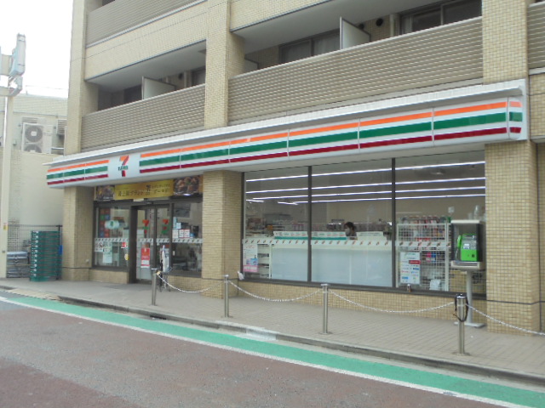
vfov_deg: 41.8
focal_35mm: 34
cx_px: 272
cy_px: 204
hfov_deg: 54.0
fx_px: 535
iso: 160
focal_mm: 6.1
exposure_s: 1/250
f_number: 4
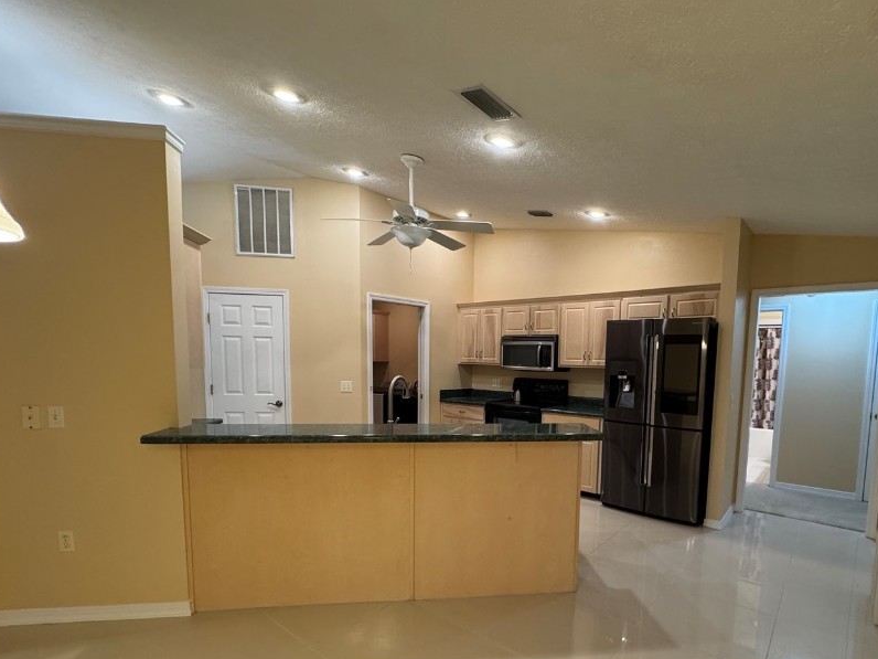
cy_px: 404
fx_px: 457
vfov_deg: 70.6
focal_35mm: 18
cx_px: 496
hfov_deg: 87.3
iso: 320
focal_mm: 2.22
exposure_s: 1/60
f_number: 2.2
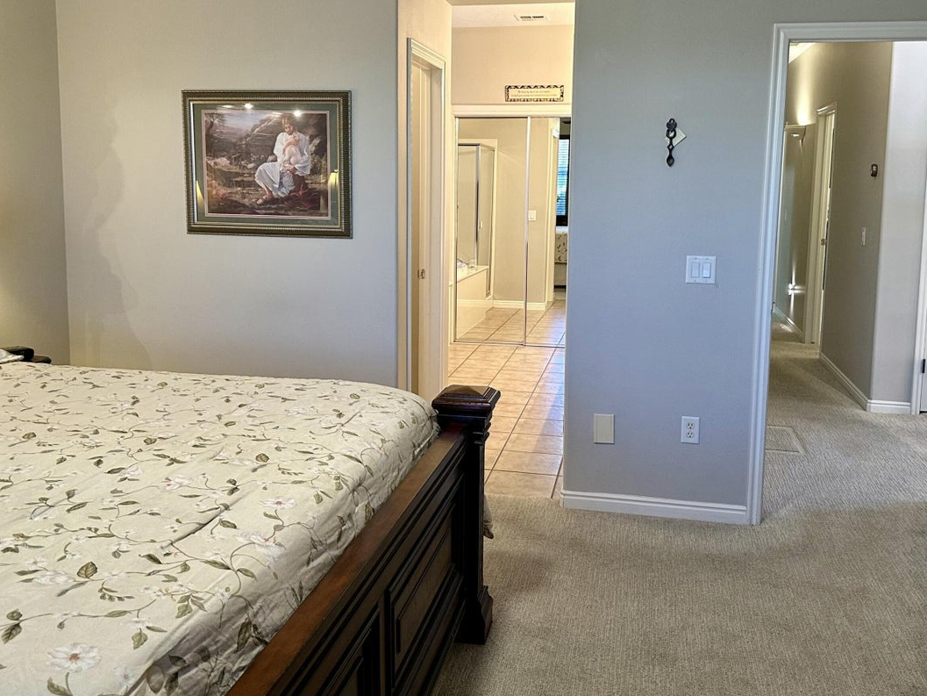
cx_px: 464
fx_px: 830
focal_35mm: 31
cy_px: 281
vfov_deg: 45.2
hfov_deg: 58.3
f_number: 1.78
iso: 250
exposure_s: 1/60
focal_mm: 6.86
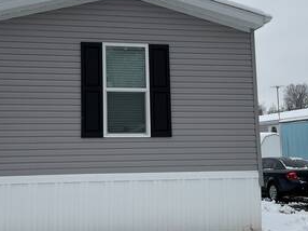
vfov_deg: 27.9
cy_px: 94
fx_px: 462
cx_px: 115
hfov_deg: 36.6
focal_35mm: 52
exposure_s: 1/666
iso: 16
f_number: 1.8
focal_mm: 3
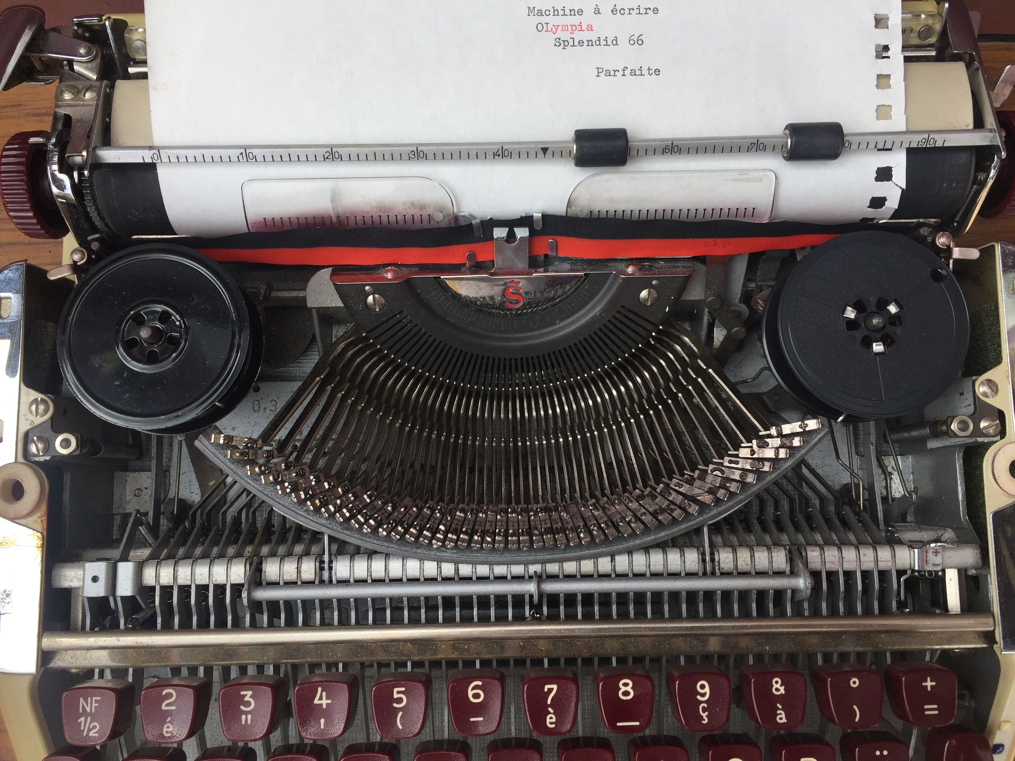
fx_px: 850
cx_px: 508
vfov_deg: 48.2
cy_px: 380
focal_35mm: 29
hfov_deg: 61.7
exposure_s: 1/746
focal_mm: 4.15
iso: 32
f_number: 2.2
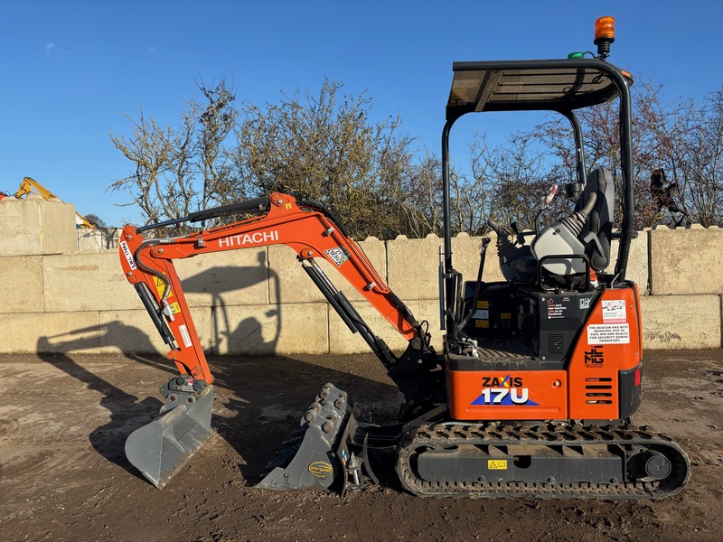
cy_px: 271
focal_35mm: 26
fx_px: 543
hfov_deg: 67.3
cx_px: 362
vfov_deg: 53.1
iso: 50
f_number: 1.6
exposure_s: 1/2933
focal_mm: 5.96
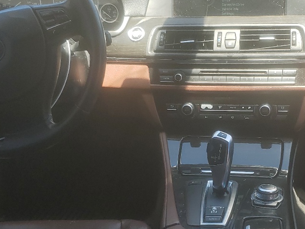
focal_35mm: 65
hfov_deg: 29.3
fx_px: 573
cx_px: 230
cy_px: 167
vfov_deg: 22.4
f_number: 1.5
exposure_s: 1/303
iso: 50
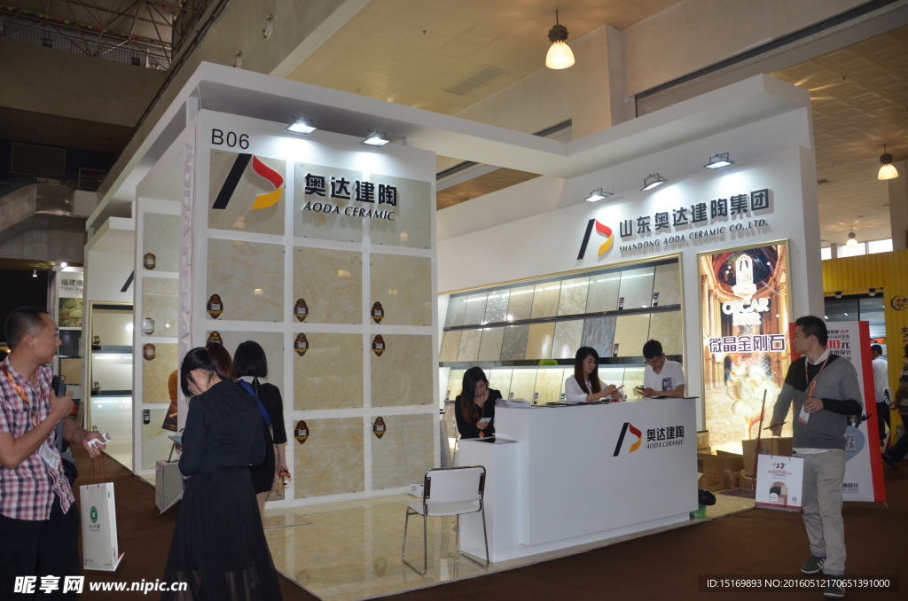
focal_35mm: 27
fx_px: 680
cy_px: 300
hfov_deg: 67.5
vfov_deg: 47.7
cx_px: 454
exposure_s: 1/100
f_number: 3.5
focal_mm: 18
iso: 400
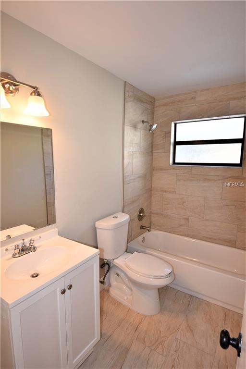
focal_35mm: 18
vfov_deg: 90.0
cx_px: 123
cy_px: 184
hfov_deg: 67.4
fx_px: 184
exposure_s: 1/80
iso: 320
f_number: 5.6
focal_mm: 12
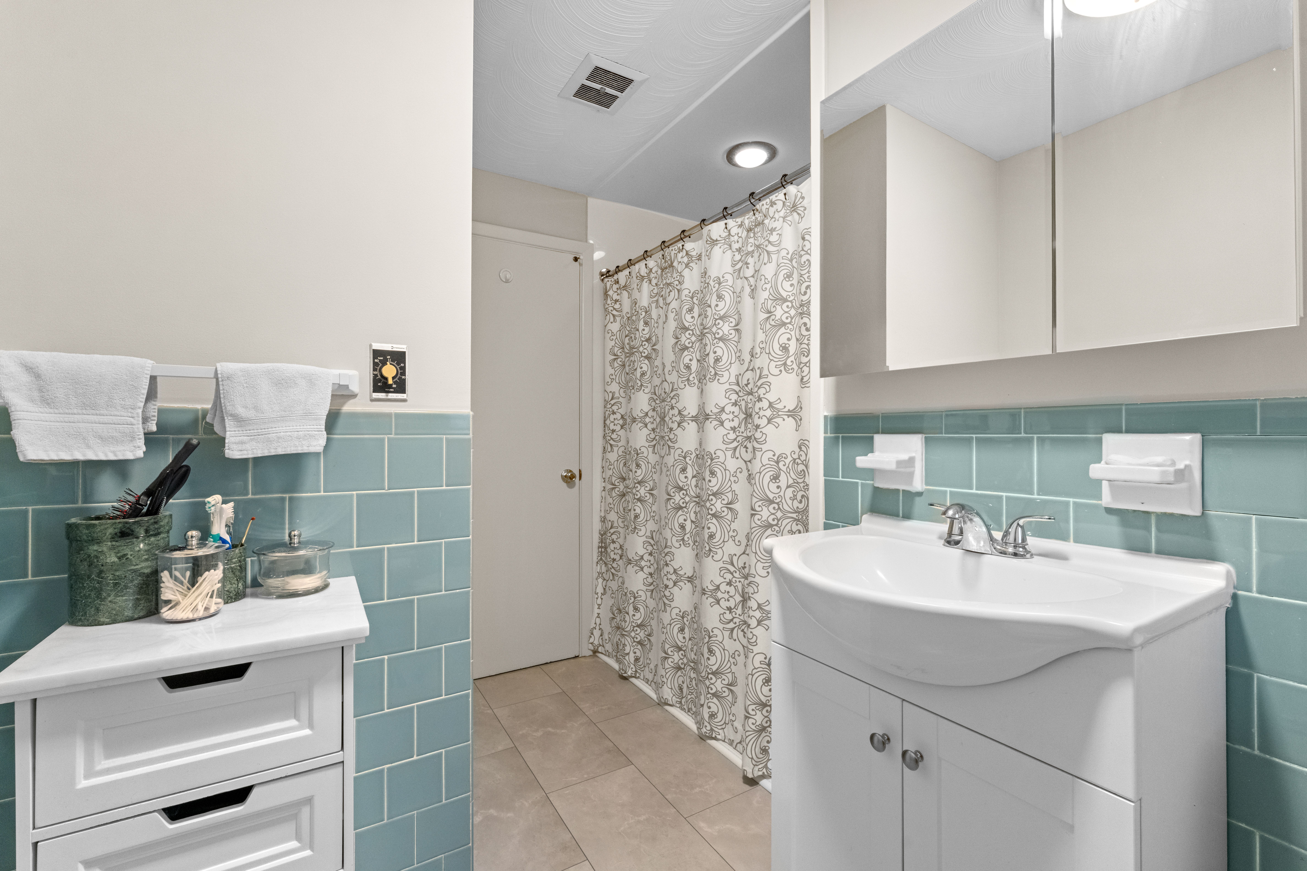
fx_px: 559
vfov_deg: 75.9
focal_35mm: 15
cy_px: 436
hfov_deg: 98.9
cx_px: 654
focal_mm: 15.4
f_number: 11
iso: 3200
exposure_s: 1/10
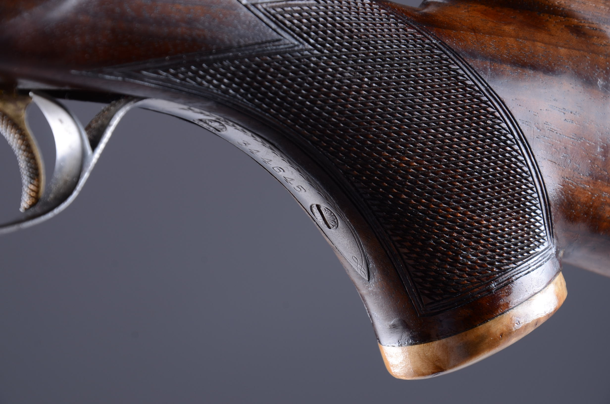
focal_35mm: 158
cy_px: 202
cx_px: 305
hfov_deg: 13.1
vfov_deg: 8.7
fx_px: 2663
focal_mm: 105
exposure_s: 1/160
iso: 125
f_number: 10
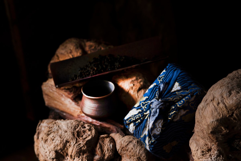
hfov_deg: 16.1
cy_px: 80
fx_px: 850
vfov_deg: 10.8
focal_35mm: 127
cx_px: 120
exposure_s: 1/80
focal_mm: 85
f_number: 3.5
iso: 200
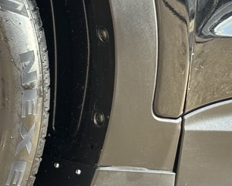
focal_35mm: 98
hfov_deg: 15.7
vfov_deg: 15.7
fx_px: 673
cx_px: -223
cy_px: 84
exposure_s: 1/121
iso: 64
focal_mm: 6.86
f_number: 1.78
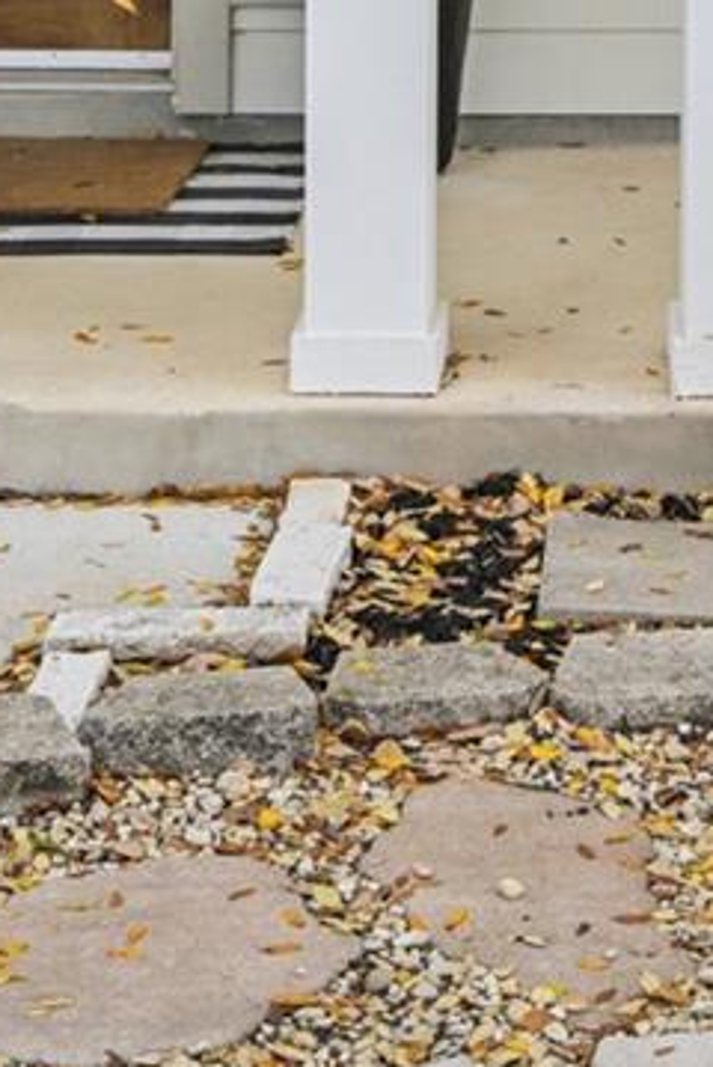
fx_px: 3380
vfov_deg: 16.2
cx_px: 722
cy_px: -590
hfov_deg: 11.9
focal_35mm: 114
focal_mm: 20
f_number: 6.7
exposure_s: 1/180
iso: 100
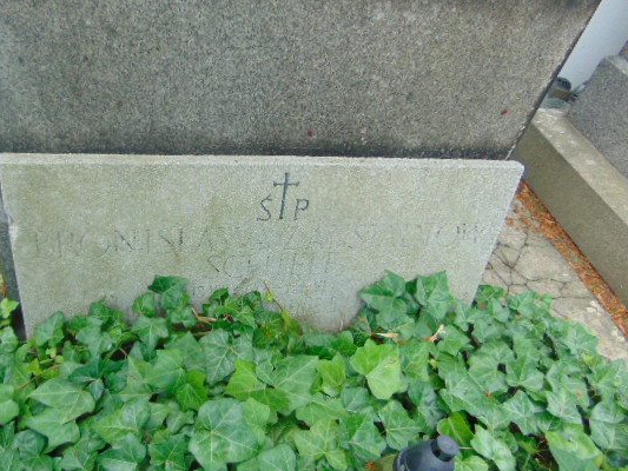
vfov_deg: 46.7
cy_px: 261
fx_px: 544
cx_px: 252
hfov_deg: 59.5
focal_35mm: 30
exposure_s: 1/60
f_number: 3
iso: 80
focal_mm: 4.5
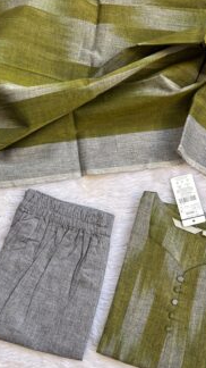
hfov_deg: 33.0
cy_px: 189
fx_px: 340
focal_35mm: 35
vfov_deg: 56.6
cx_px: 157
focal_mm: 5.7
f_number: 1.5
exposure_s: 1/121
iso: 50
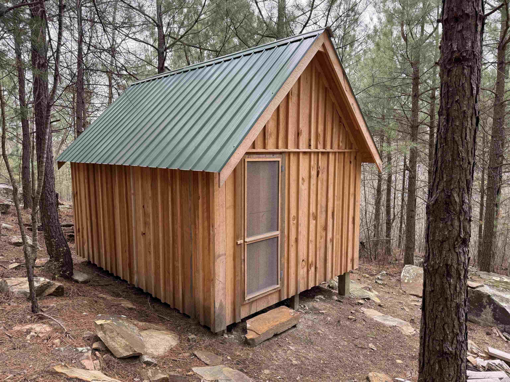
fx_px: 354
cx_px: 255
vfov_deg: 56.8
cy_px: 191
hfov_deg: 71.6
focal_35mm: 24
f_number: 1.78
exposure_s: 1/643
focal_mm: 6.76
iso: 100
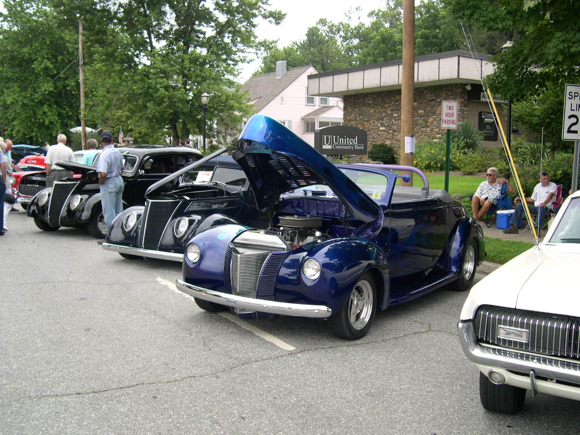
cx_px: 290
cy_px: 218
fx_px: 637
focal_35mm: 38
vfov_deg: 37.7
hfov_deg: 49.0
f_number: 2.8
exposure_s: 1/349
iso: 100
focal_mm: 8
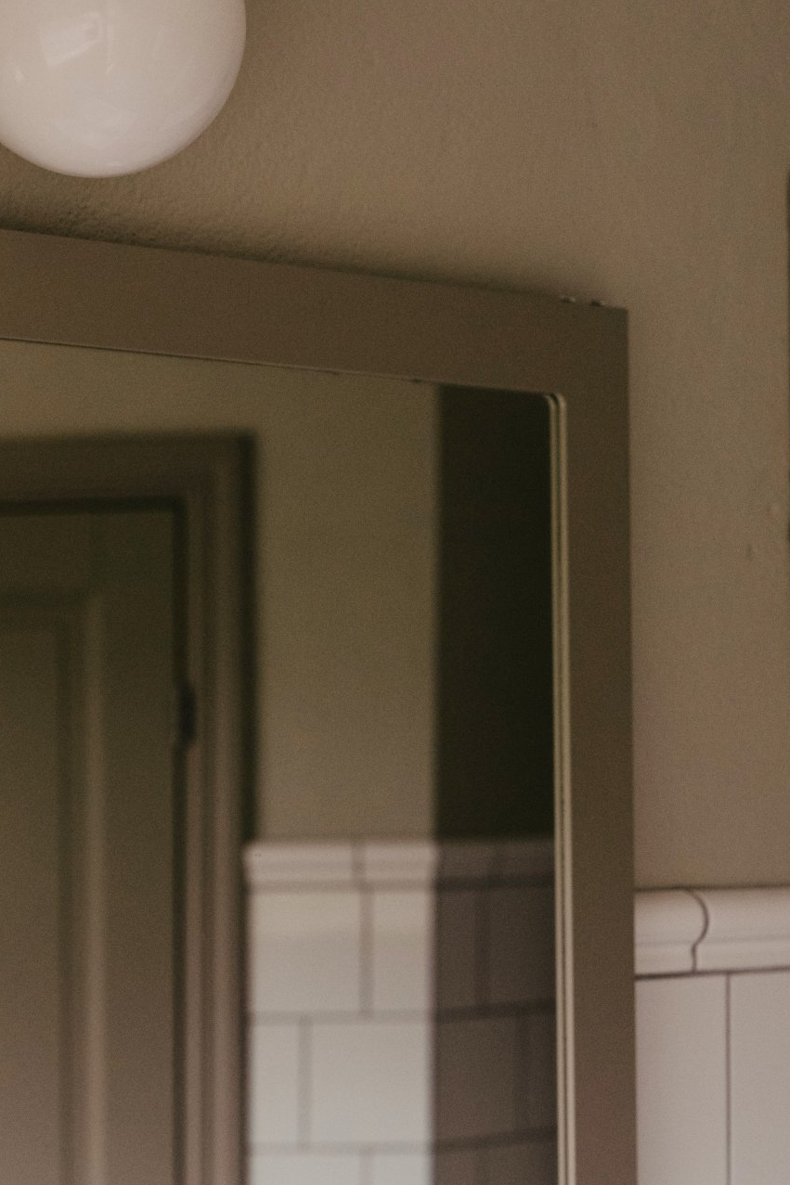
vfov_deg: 21.7
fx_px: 3095
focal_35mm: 94
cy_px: 578
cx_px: 172
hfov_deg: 14.5
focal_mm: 50
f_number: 2
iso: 2000
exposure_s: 1/125
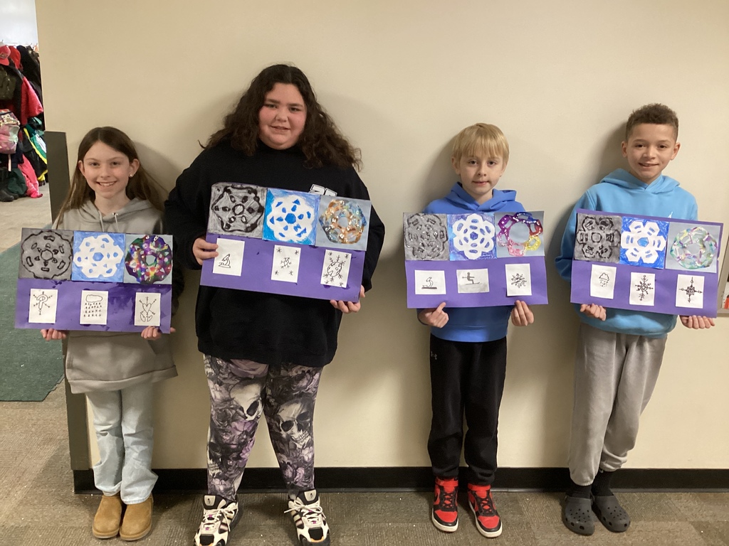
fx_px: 653
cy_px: 273
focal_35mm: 31
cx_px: 364
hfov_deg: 58.4
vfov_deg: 45.4
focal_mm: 3.3
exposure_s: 1/40
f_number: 2.4
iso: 320
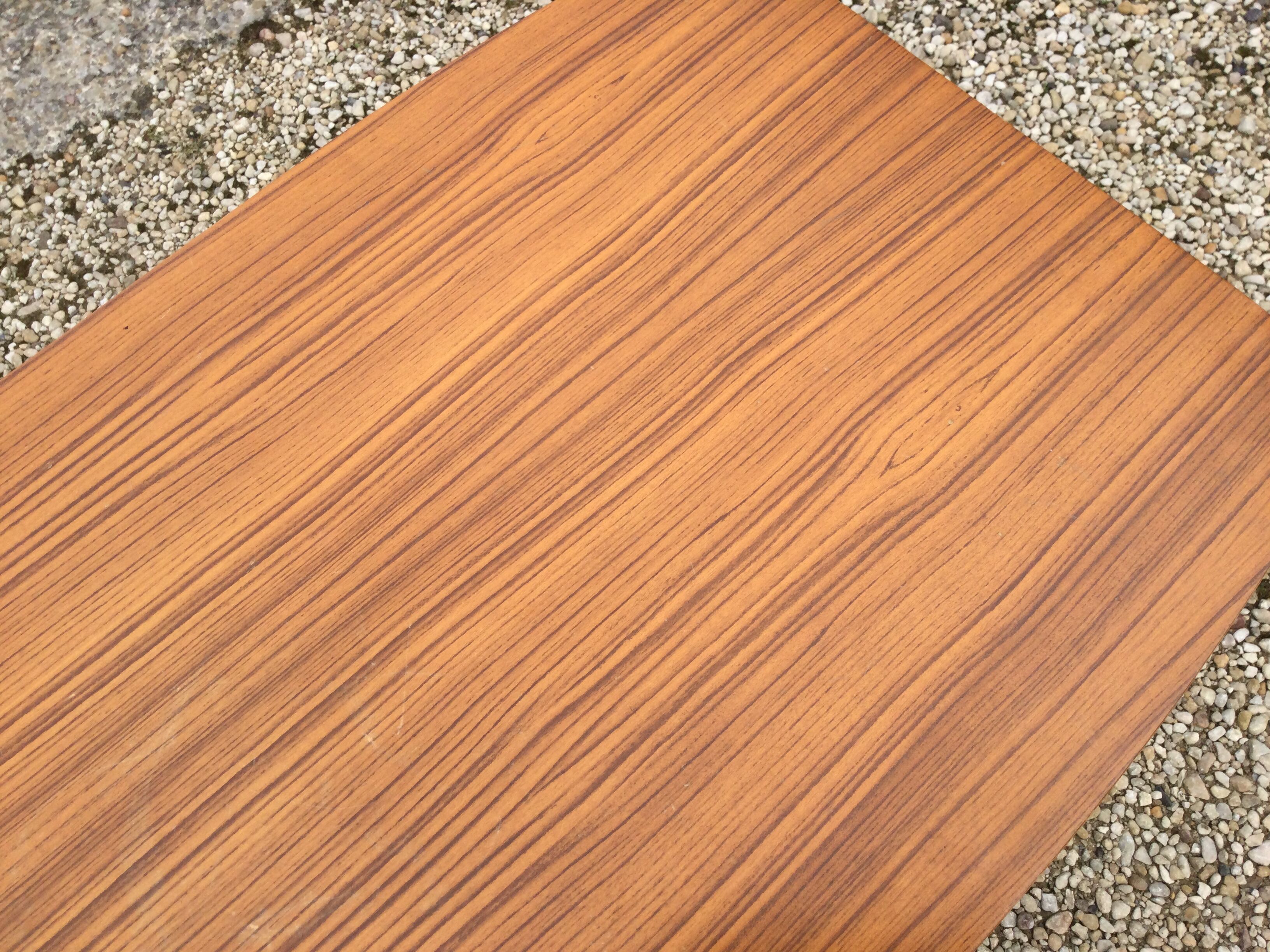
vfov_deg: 45.4
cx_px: 635
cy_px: 476
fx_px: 1137
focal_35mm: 31
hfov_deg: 58.4
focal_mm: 3.3
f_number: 2.4
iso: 25
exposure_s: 1/562
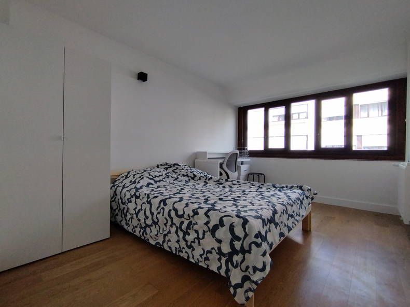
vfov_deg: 78.1
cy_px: 154
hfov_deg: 94.5
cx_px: 205
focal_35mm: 16
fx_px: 189
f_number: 2.2
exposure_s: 1/208
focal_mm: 1.65
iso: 50
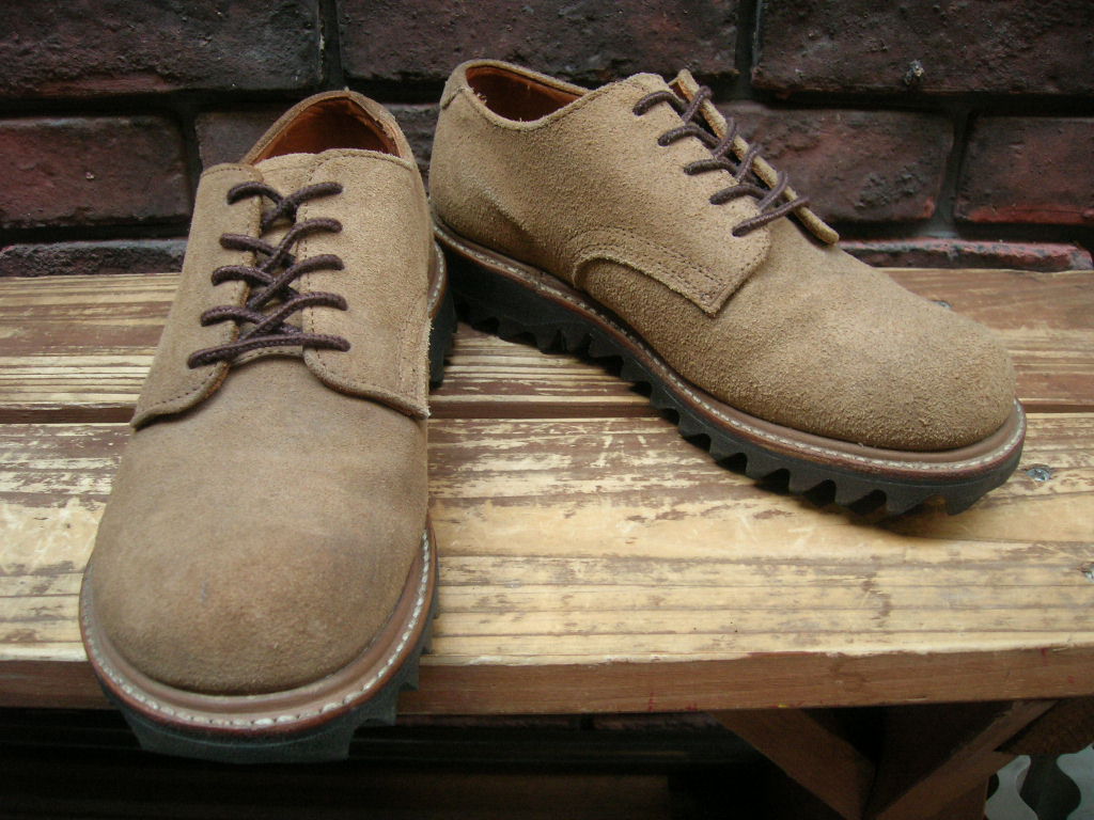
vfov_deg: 41.8
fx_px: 1075
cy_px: 410
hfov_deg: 54.0
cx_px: 547
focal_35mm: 34
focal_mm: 5.7
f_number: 2.9
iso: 136
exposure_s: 1/29.3
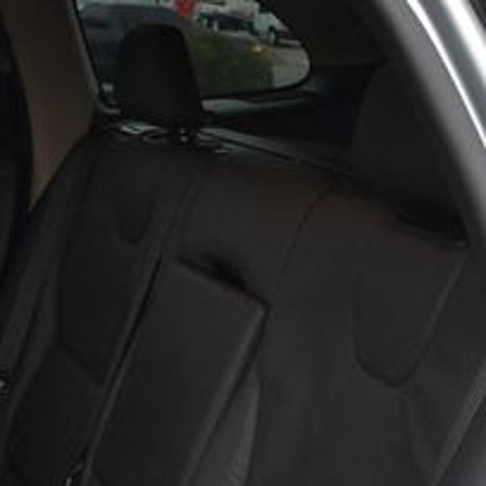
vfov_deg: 23.3
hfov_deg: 23.9
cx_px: 295
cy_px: 451
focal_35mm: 72
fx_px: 1144
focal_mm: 18
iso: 2000
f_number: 3.5
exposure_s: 1/125
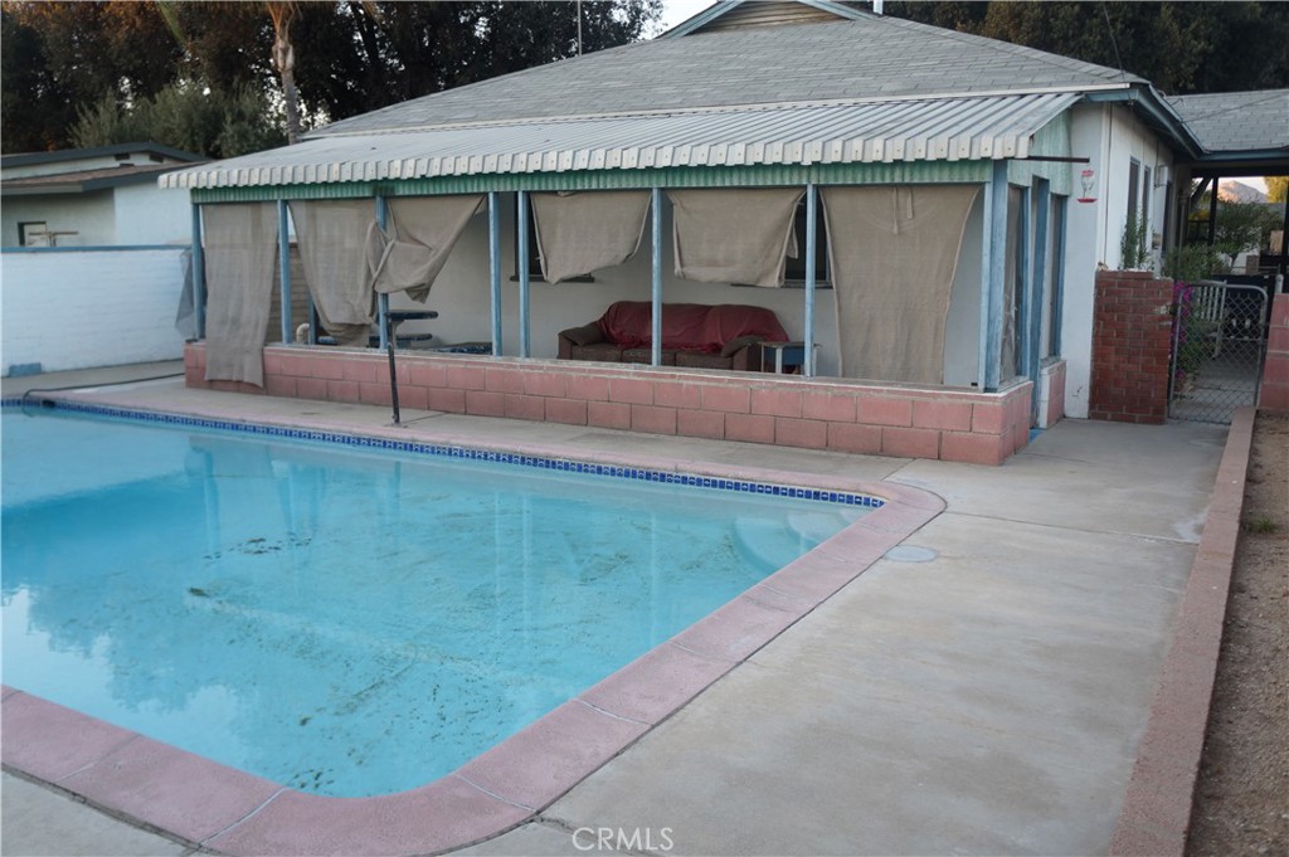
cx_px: 644
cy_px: 428
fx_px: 1073
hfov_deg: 62.0
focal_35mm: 30
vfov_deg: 43.5
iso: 125
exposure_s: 1/60
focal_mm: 20
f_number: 4
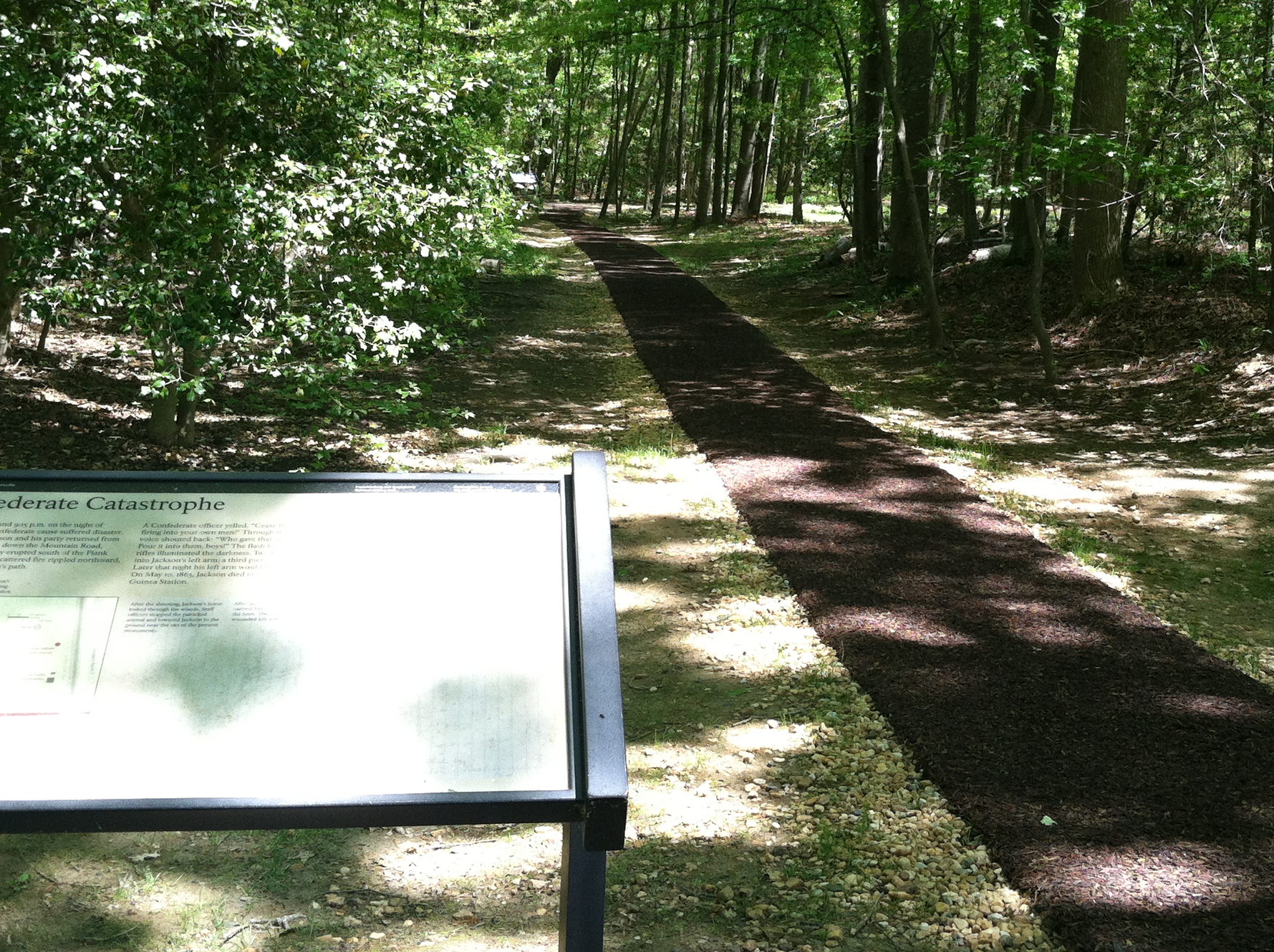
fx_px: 1874
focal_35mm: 51
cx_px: 781
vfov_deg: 28.2
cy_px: 270
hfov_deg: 37.4
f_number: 2.8
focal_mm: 3.85
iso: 80
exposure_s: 1/145
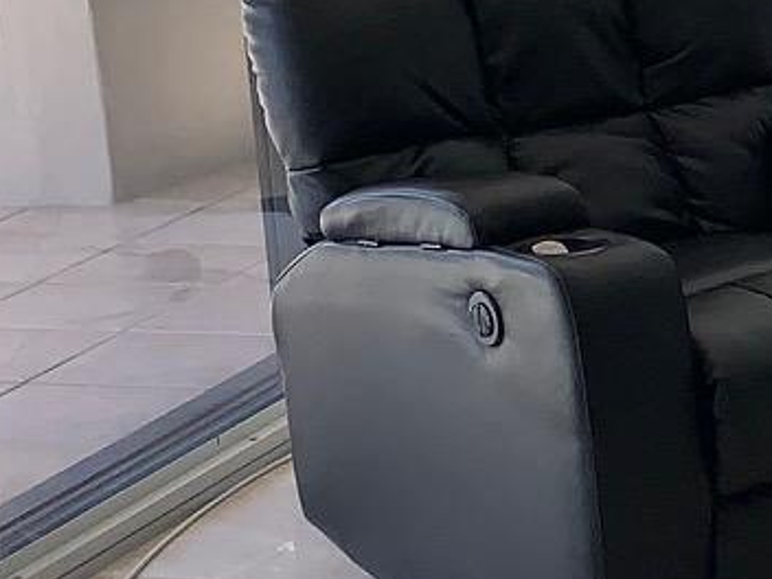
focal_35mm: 149
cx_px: 1520
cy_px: 515
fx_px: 3323
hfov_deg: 11.9
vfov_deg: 9.9
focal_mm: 4.25
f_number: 1.8
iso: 25
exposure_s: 1/122
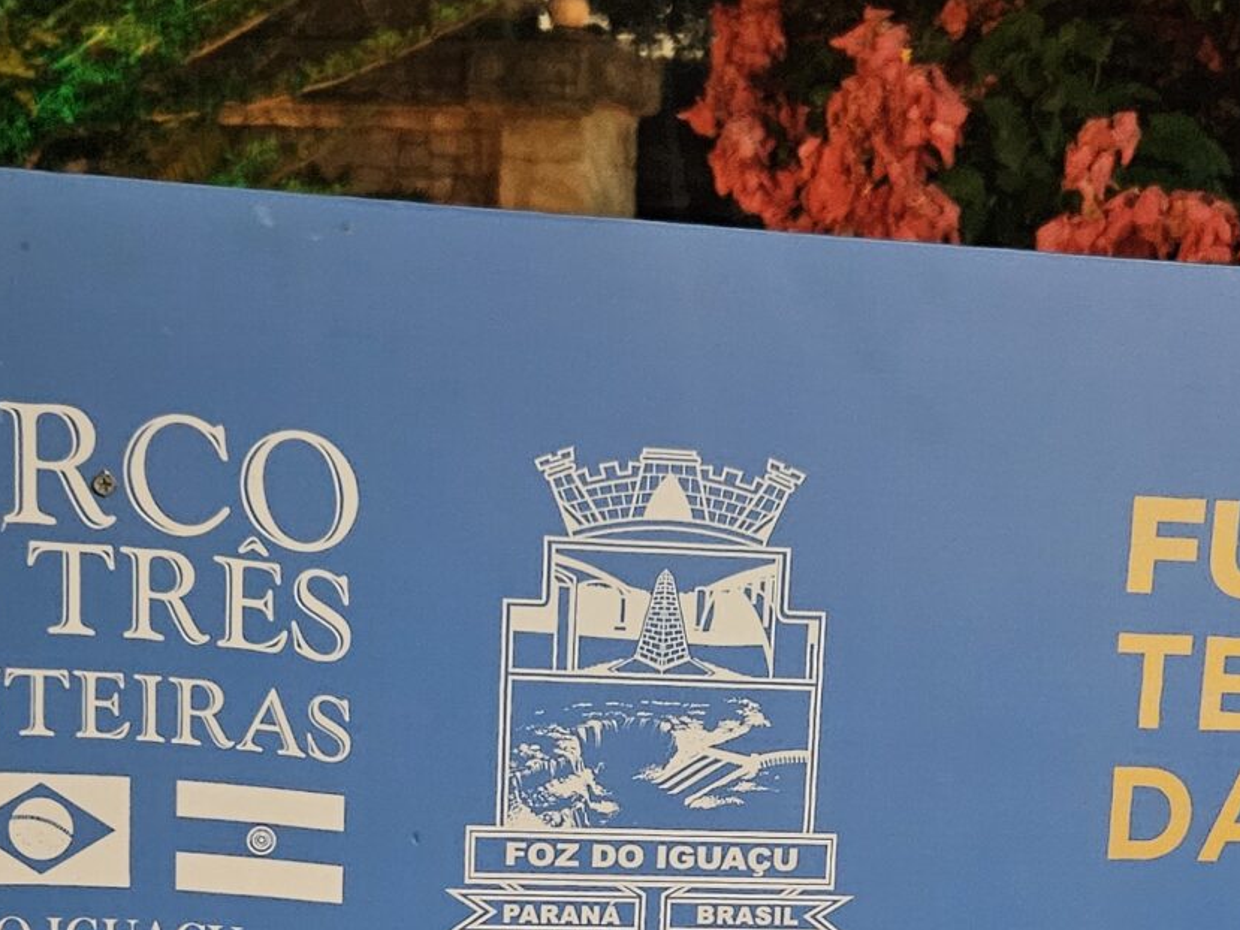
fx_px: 2544
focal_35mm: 71
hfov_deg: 27.4
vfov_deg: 20.1
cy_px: 930
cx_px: 727
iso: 800
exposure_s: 1/24
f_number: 1.8
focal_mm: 5.4
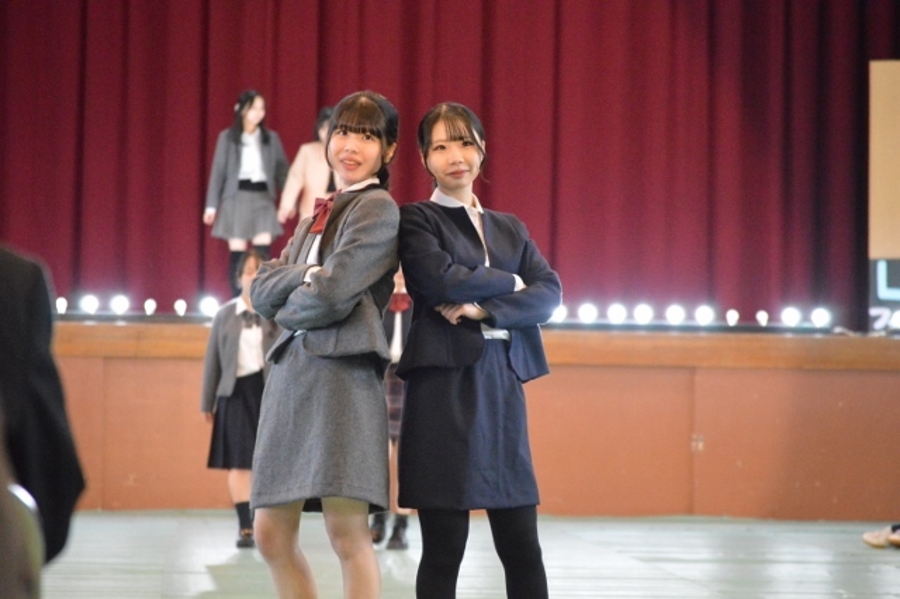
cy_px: 300
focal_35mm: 150
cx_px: 450
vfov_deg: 9.1
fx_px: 3748
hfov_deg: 13.7
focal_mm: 100
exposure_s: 1/125
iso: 6400
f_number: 4.5
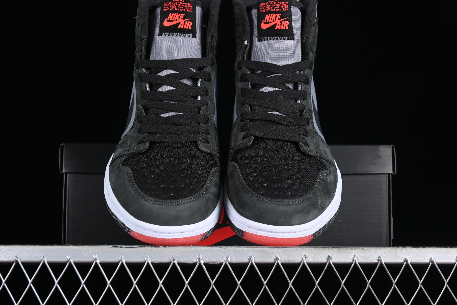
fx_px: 952
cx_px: 228
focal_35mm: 75
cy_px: 152
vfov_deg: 18.2
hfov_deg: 27.0
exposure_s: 1/60
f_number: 6.3
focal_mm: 50
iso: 160
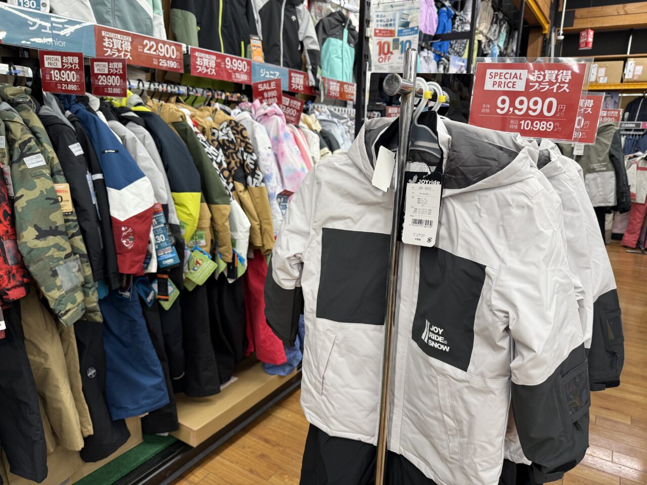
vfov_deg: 56.8
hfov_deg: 71.6
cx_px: 324
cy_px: 242
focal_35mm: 24
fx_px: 449
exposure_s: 1/100
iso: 100
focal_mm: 6.76
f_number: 1.78
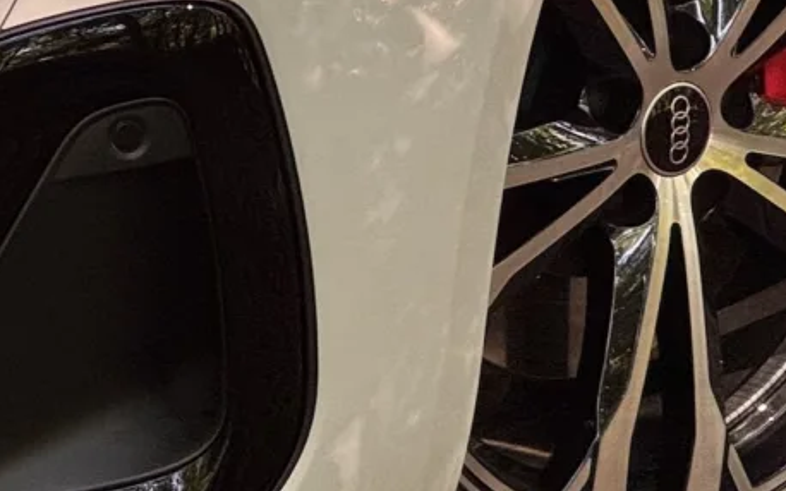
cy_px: -3
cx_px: 275
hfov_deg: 7.7
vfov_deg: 4.8
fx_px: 5868
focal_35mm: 274
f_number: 2.8
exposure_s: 1/99
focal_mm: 9
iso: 125
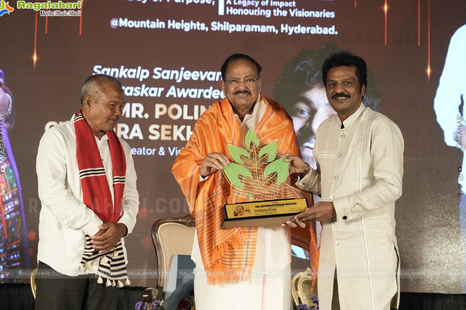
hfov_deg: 23.6
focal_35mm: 86
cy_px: 155
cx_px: 231
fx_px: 1113
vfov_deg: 15.9
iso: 800
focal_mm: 57
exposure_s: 1/250
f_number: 4
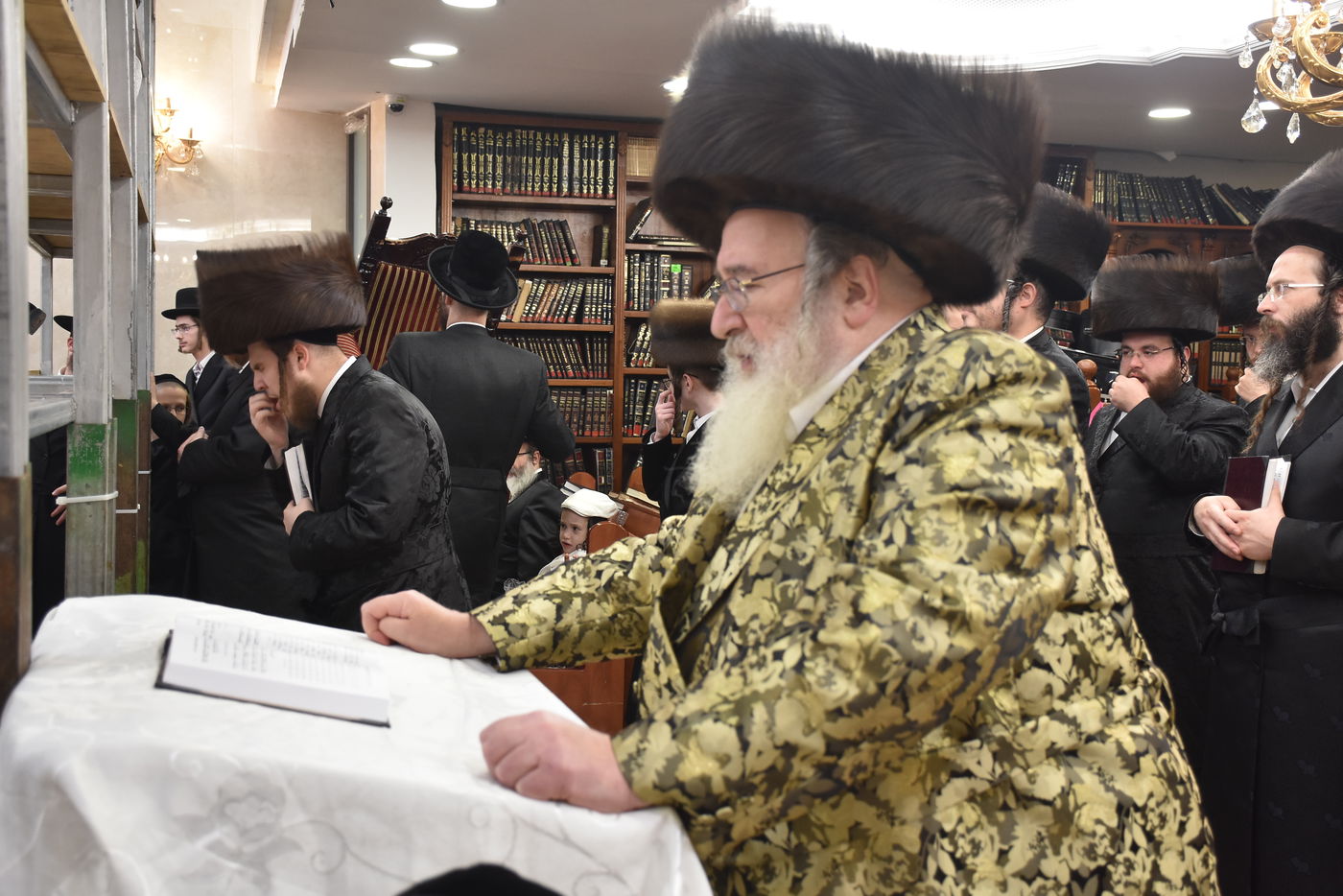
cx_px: 672
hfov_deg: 43.6
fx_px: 1679
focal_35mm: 45
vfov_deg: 29.9
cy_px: 448
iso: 1000
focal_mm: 30
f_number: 5.6
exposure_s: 1/60
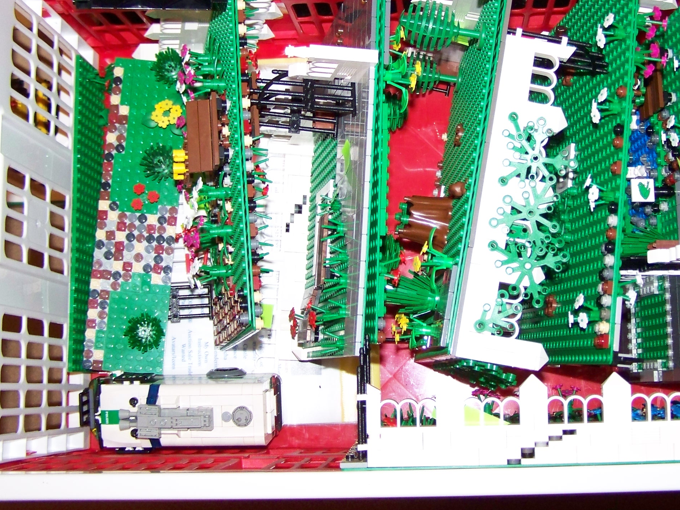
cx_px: 406
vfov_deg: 27.9
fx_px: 1022
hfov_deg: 36.7
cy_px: 192
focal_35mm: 52
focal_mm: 6.3
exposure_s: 1/30
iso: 200
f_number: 2.8
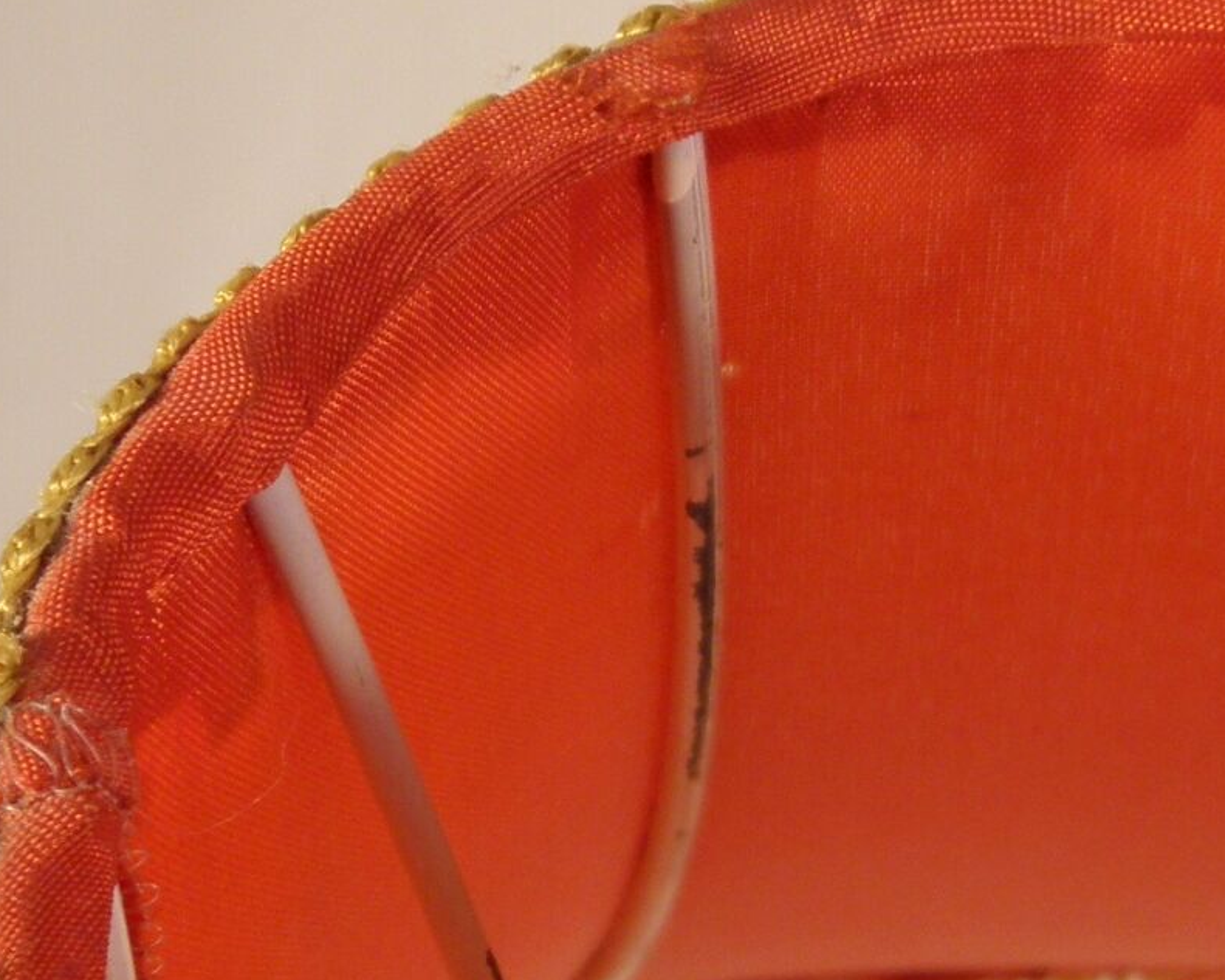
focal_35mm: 139
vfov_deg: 11.0
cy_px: 1034
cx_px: 1217
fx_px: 5040
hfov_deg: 13.7
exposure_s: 1/40
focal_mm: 7.9
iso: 100
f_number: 3.9
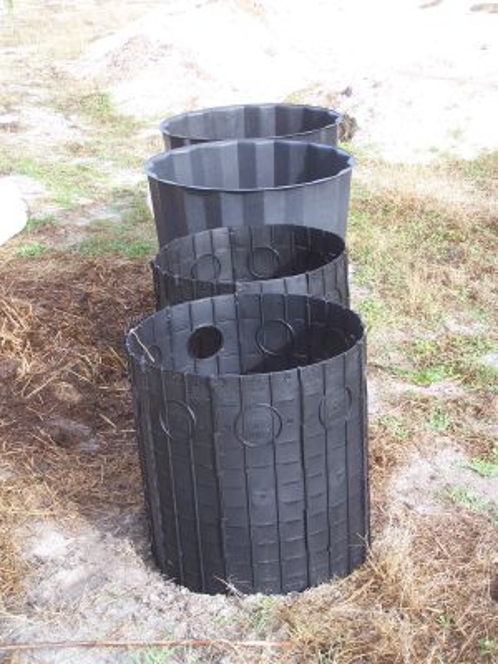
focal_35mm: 59
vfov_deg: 32.7
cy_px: 332
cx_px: 249
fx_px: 1132
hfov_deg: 24.8
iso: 80
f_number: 3.1
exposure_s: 1/250
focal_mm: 9.8
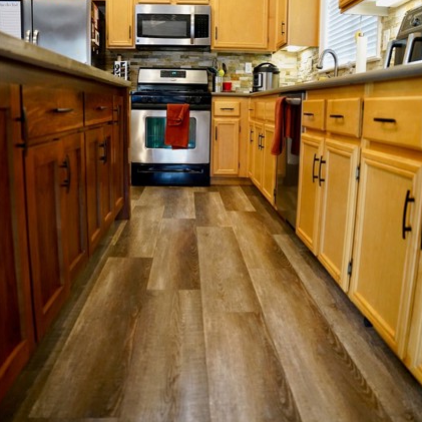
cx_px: 211
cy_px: 182
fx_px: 428
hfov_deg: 52.5
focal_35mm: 31
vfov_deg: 52.4
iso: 4000
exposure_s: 1/160
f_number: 2.8
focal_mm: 24
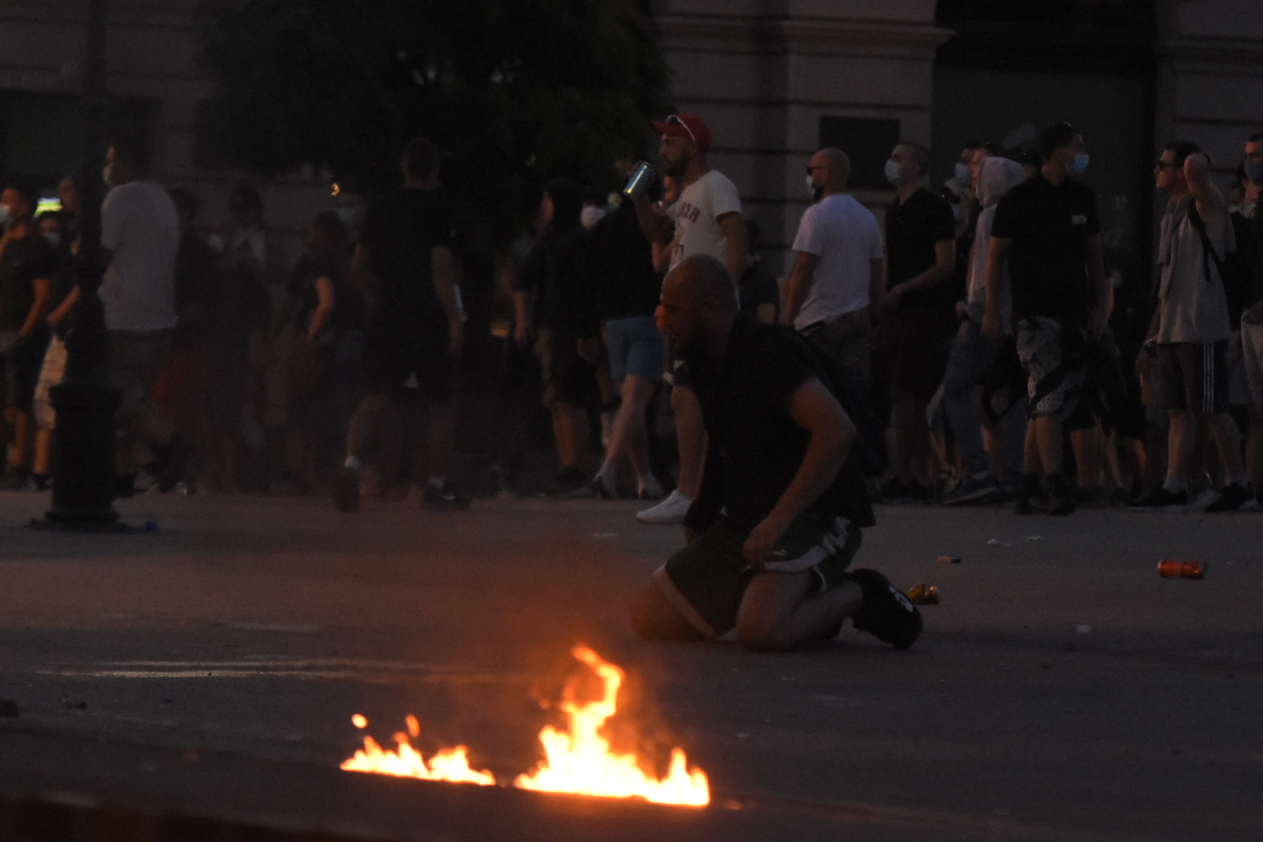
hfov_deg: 13.7
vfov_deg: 9.1
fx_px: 5262
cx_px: 632
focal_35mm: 150
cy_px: 421
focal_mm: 100
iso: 4000
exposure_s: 1/800
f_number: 3.2
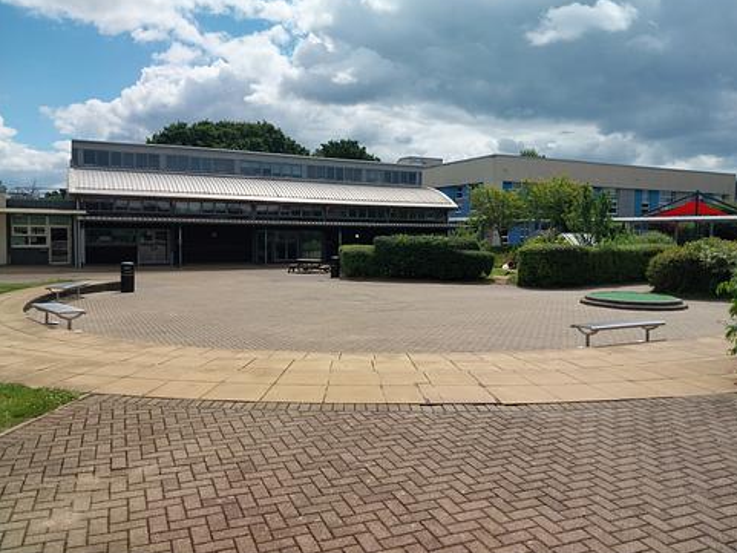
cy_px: 269
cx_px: 382
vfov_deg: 51.4
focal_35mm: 27
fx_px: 575
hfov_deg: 65.3
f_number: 1.8
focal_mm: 4
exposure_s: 1/30
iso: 20
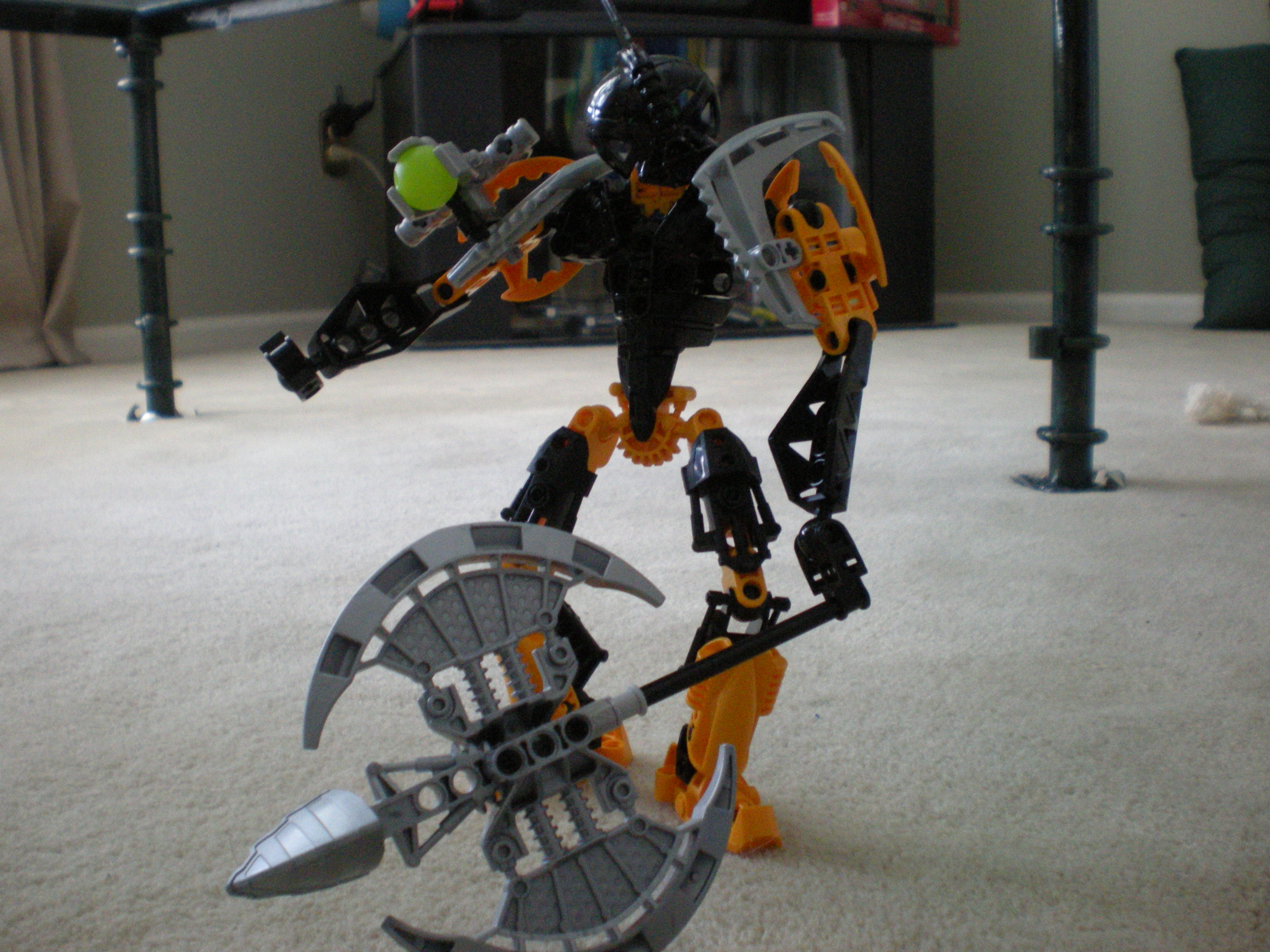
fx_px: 1394
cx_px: 635
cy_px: 476
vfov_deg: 37.7
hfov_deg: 49.0
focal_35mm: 38
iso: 400
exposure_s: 1/3.6
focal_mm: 6.3
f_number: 3.1
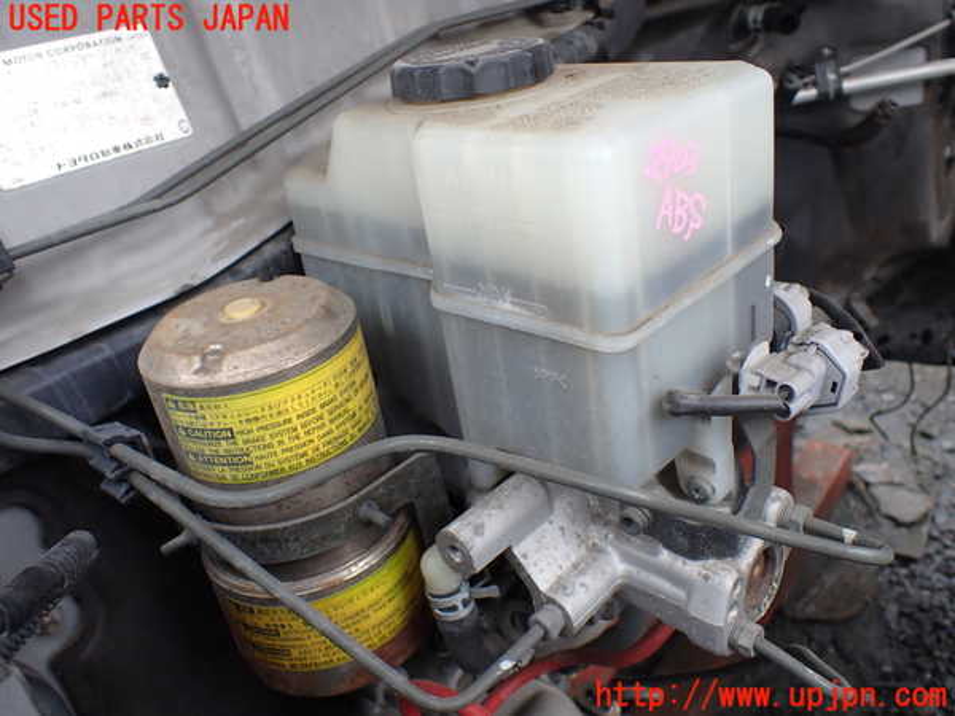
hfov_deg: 60.0
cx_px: 478
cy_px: 358
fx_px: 828
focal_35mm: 30
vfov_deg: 46.8
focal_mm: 5.4
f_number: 2.3
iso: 160
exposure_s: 1/125
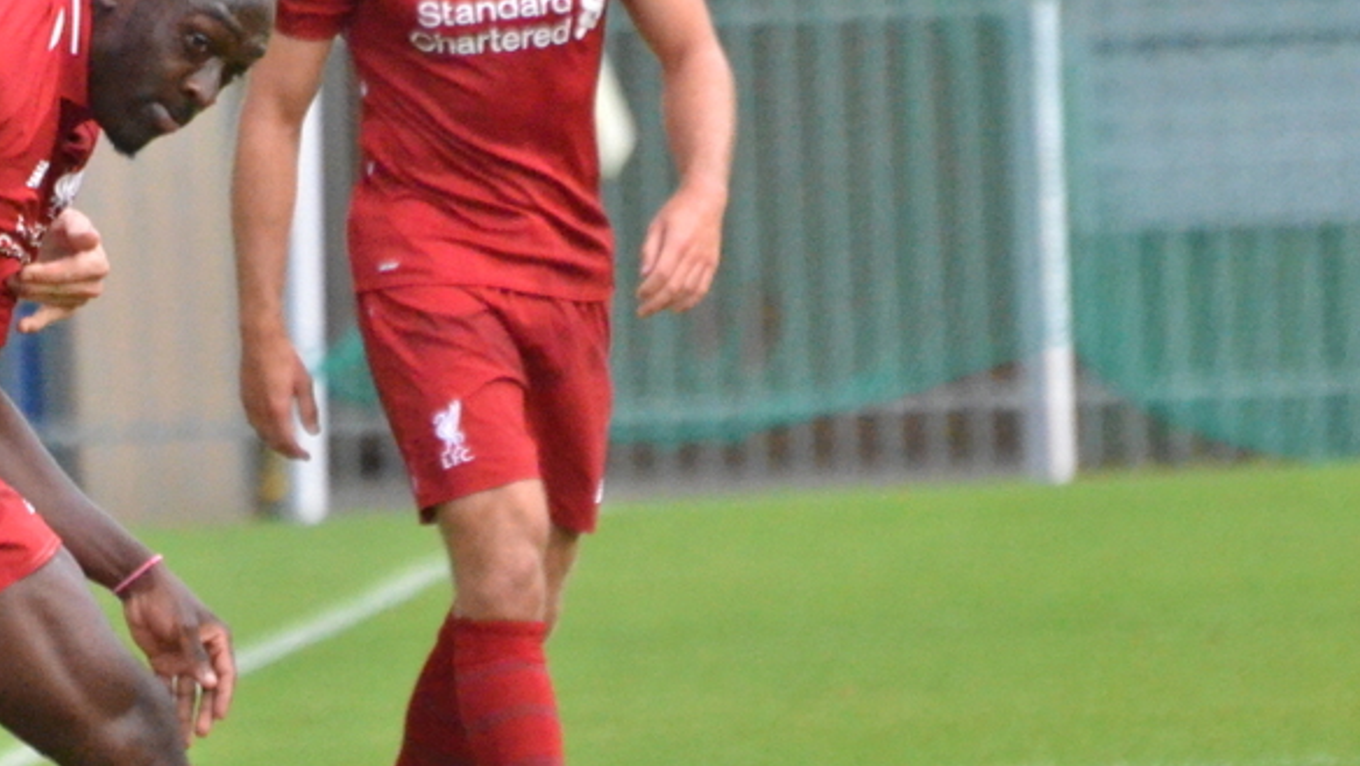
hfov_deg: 2.2
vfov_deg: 1.3
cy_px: 441
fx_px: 34848
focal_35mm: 966
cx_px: 205
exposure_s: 1/4000
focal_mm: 300
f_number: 6.3
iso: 6400
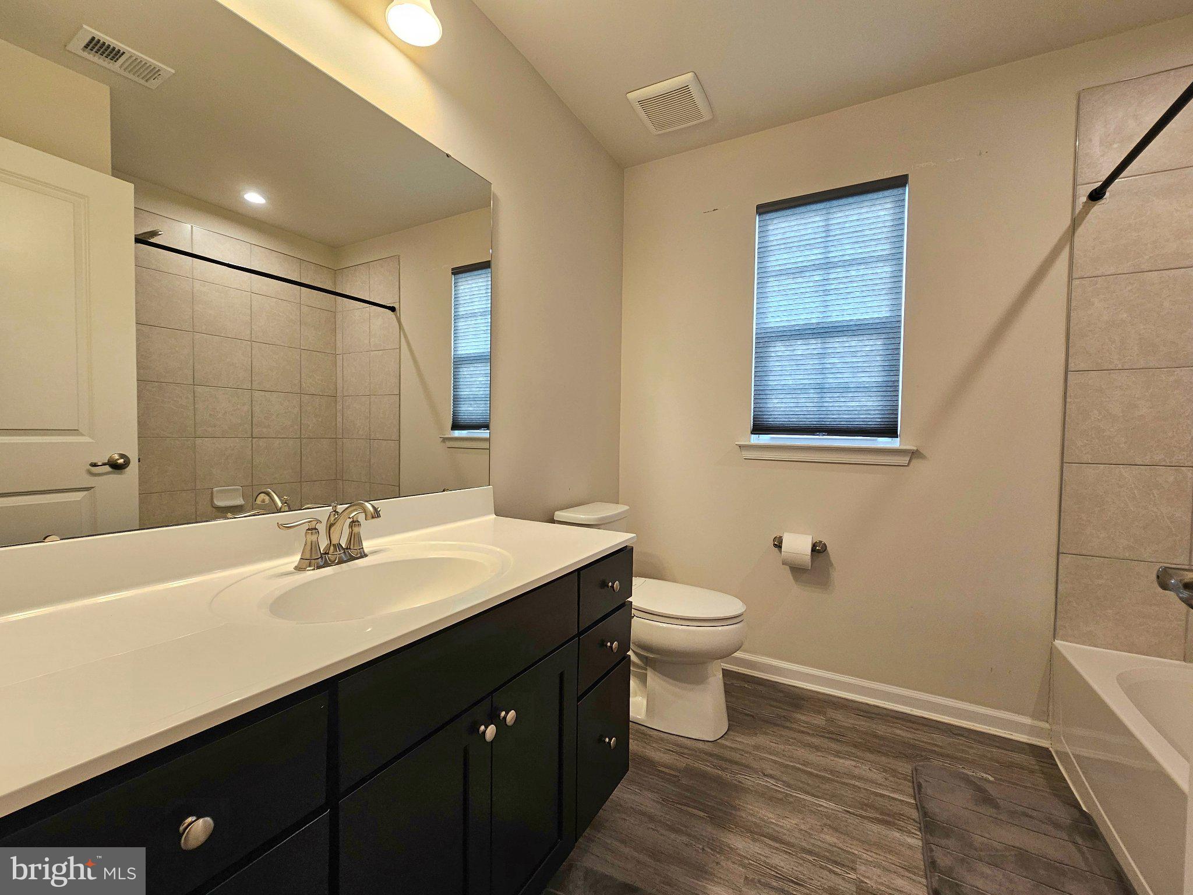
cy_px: 448
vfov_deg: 89.9
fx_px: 448
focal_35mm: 13
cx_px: 596
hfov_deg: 106.2
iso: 80
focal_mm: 2.2
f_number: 2.2
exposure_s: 1/60.2
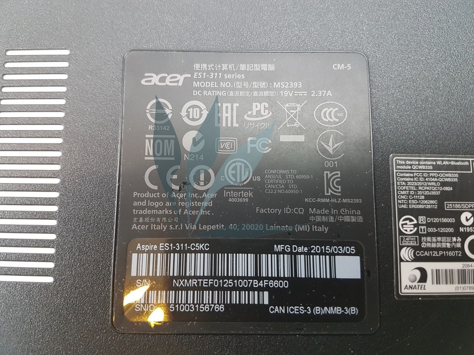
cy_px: 178
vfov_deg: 53.1
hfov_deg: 67.3
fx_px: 356
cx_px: 237
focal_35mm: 26
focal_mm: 4.2
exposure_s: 1/50
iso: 160
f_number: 1.7
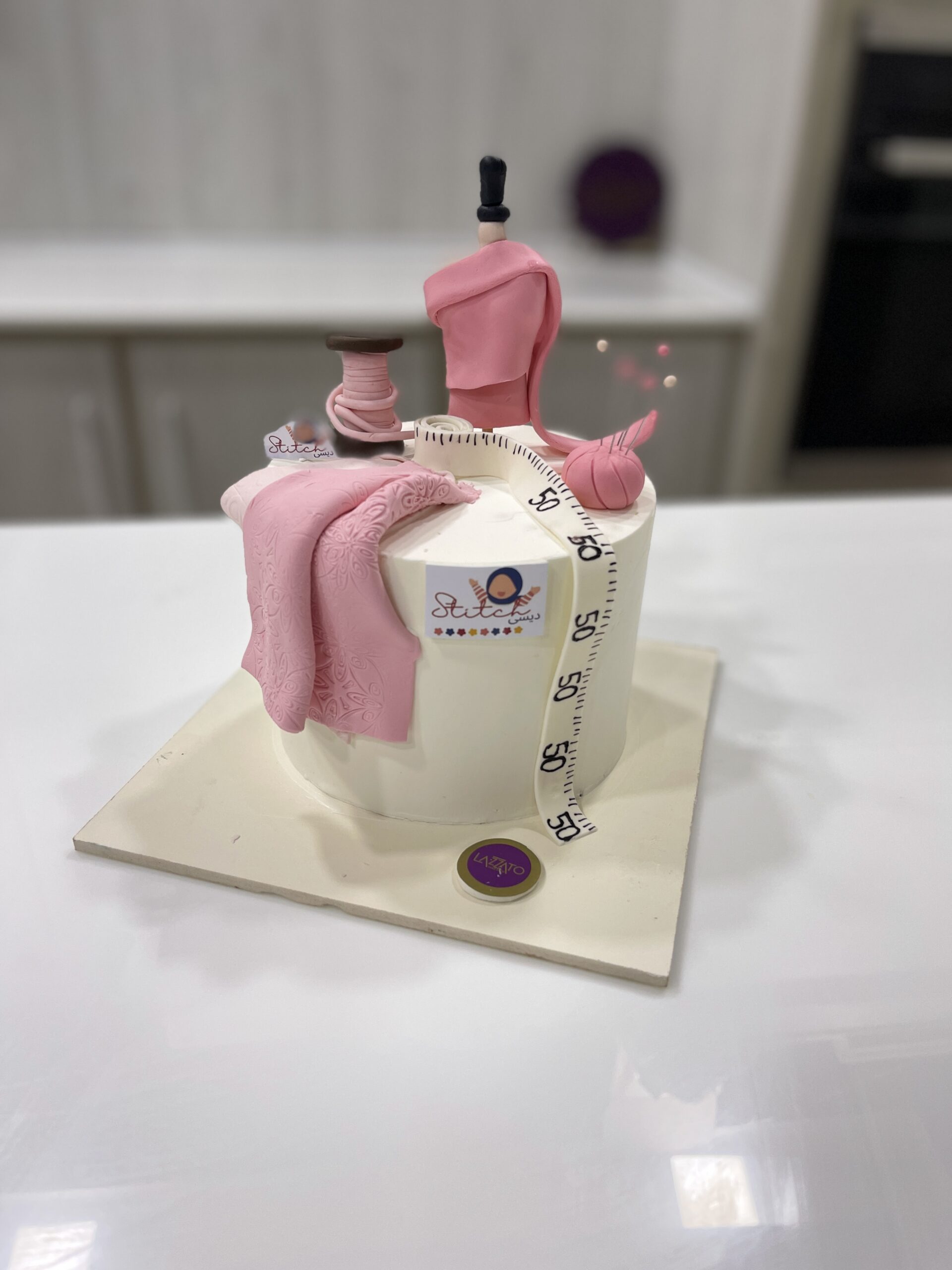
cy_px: 635
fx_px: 953
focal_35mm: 26
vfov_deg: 67.3
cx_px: 476
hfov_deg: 53.1
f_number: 1.6
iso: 100
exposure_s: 1/121
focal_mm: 5.1
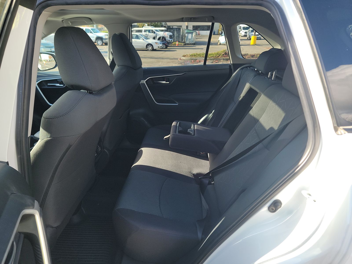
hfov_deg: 71.6
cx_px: 176
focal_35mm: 24
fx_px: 244
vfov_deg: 56.8
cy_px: 132
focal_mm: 6.7
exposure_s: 1/119
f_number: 1.8
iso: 63
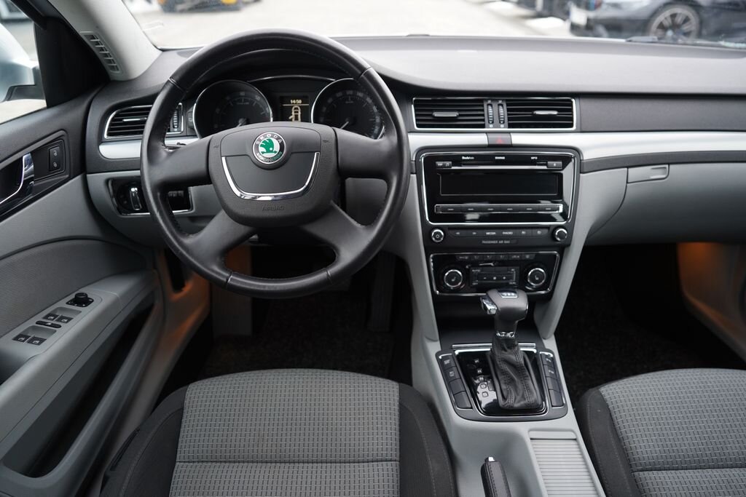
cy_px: 248
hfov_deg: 73.7
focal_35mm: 24
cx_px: 373
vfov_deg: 53.1
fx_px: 497
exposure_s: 1/30
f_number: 2.8
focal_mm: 24
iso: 250
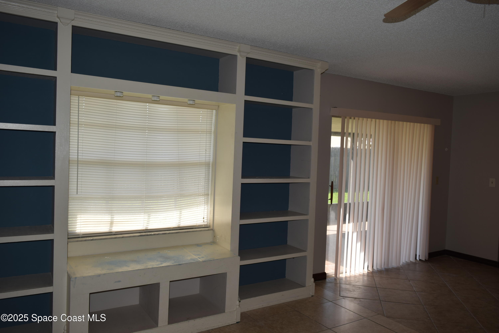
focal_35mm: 27
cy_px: 166
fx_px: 374
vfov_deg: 47.9
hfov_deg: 67.4
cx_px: 250
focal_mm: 18
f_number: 5.6
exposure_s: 1/125
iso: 100
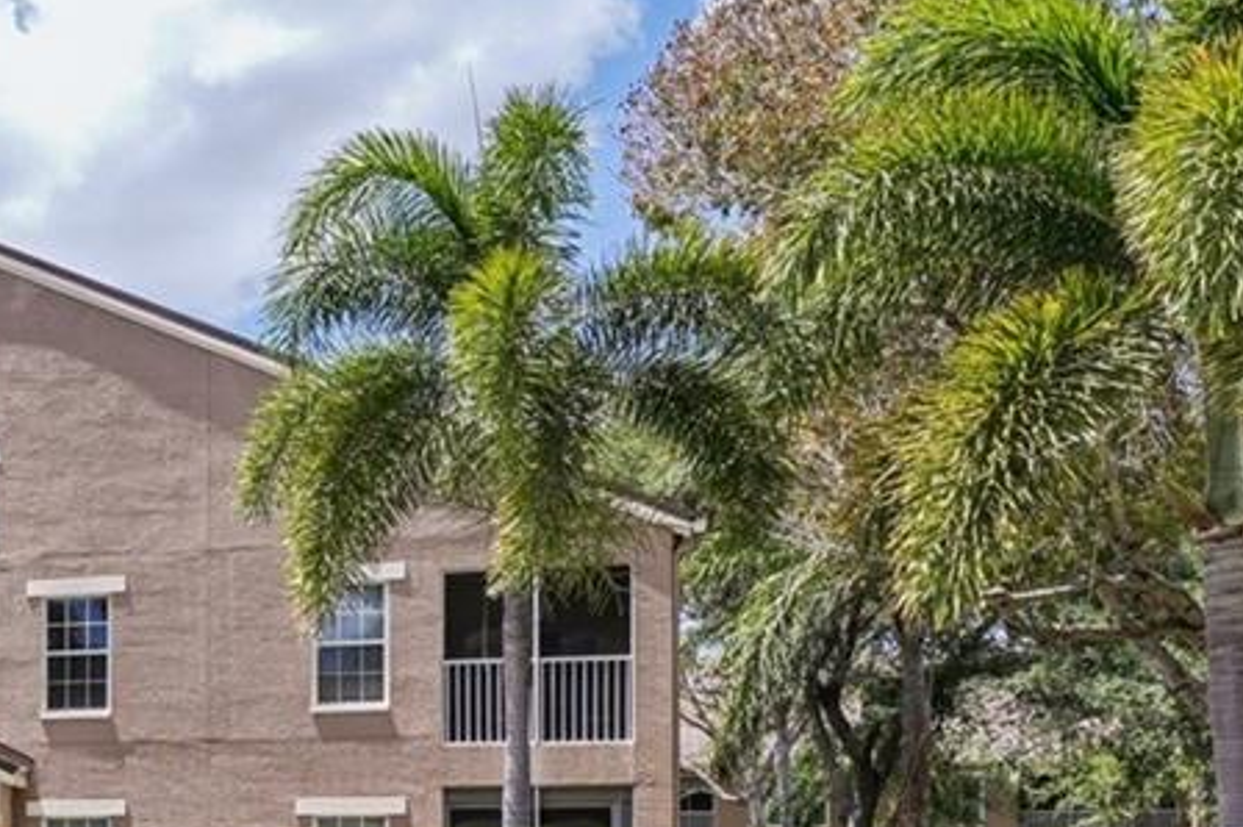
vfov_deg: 25.9
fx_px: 1725
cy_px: 785
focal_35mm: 50
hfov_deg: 33.2
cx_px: -211
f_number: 8
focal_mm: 14
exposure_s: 1/160
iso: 50
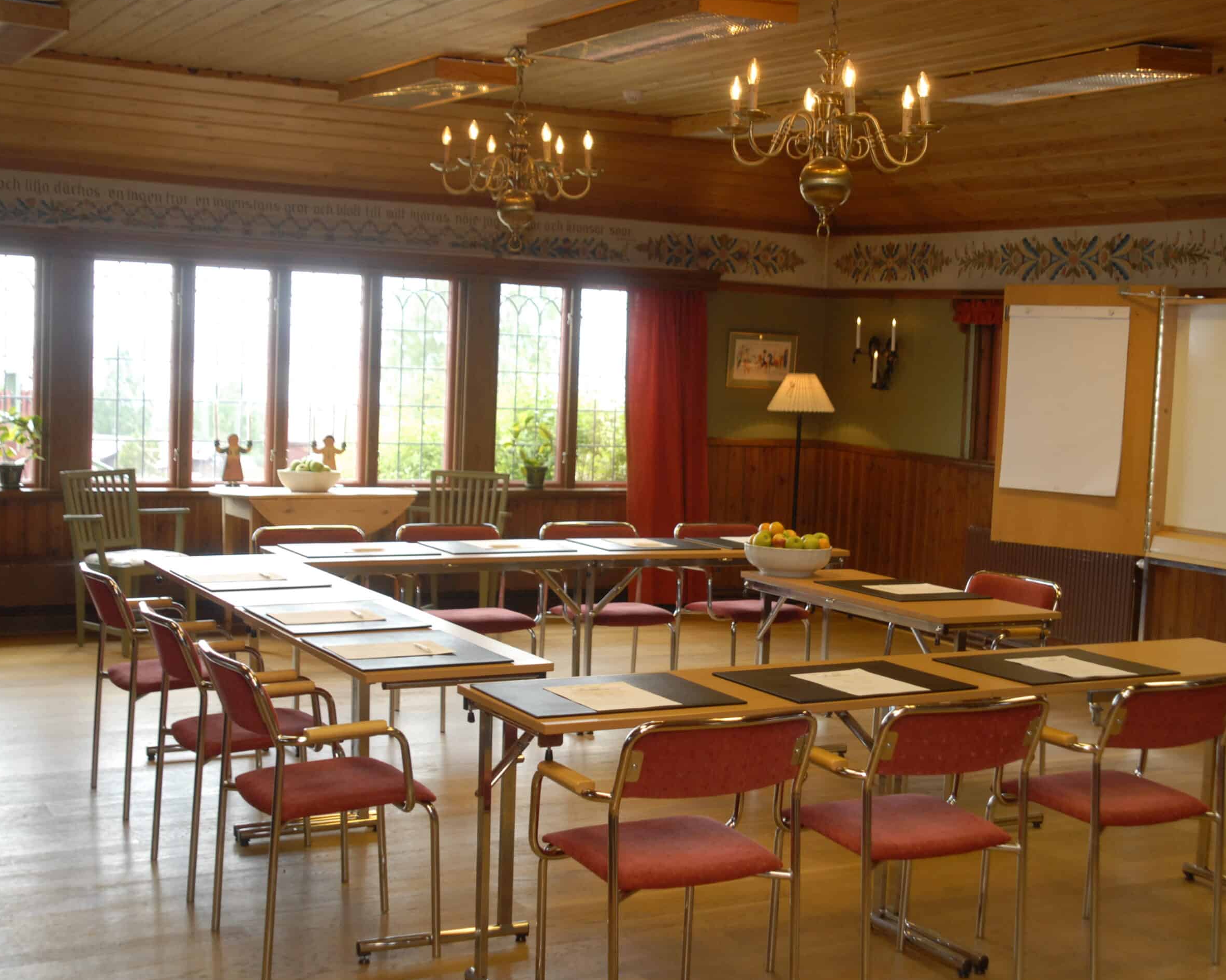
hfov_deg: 38.7
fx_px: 1742
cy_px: 483
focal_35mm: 48
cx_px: 709
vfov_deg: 31.4
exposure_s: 1/60
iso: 400
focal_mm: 28
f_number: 4
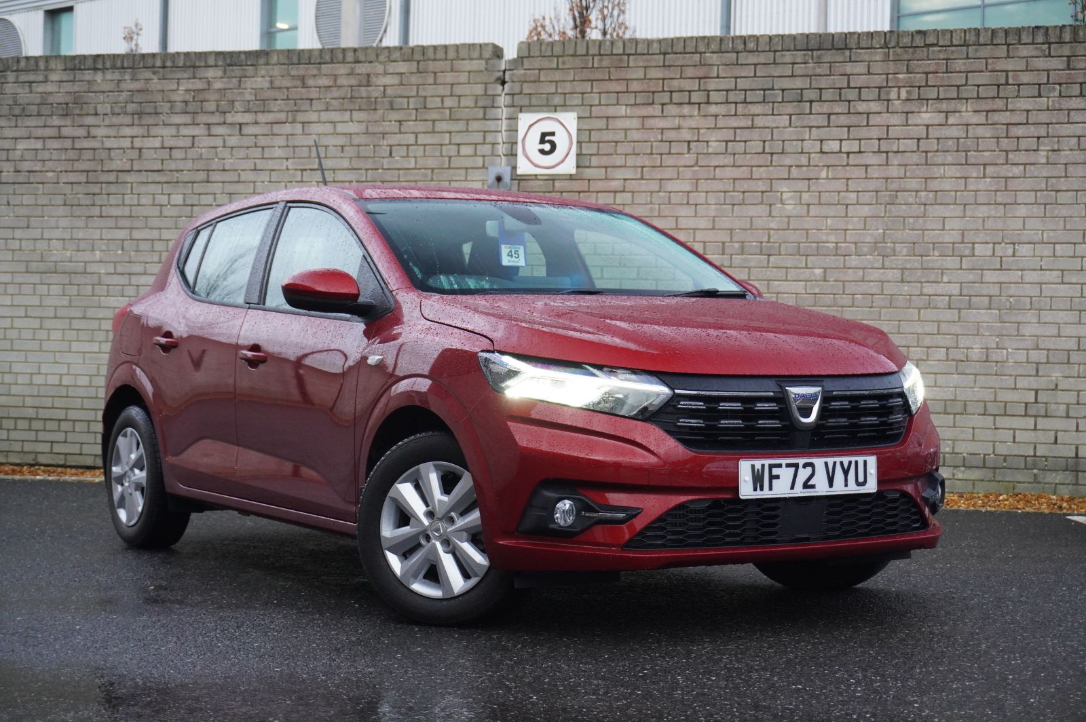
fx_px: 1808
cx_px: 543
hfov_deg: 33.4
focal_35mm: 60
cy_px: 361
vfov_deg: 22.6
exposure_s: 1/160
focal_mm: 40
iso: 2000
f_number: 5.6
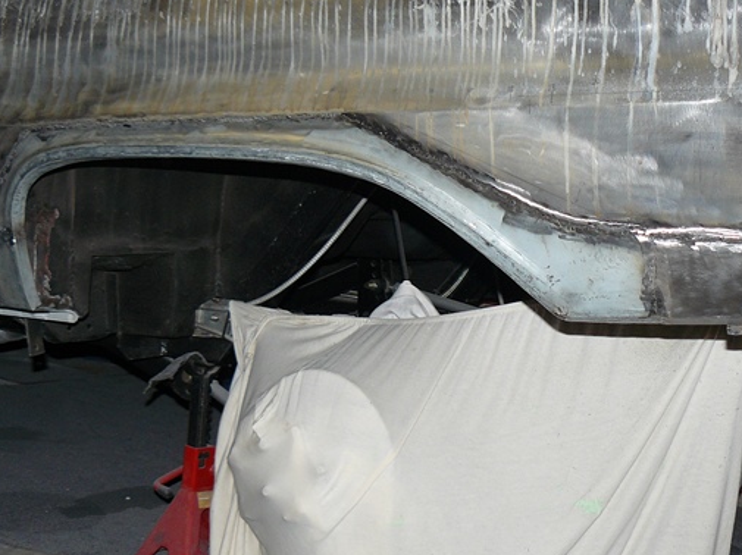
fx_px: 1221
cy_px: 227
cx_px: 468
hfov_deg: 33.6
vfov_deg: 25.6
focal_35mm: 57
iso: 100
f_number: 2.8
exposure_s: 1/30
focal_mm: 6
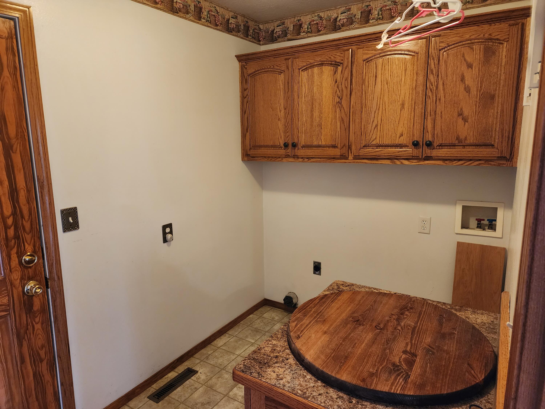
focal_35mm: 23
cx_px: 272
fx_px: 362
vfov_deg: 58.9
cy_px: 204
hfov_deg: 73.9
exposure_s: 1/40
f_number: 1.8
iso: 640
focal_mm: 6.4
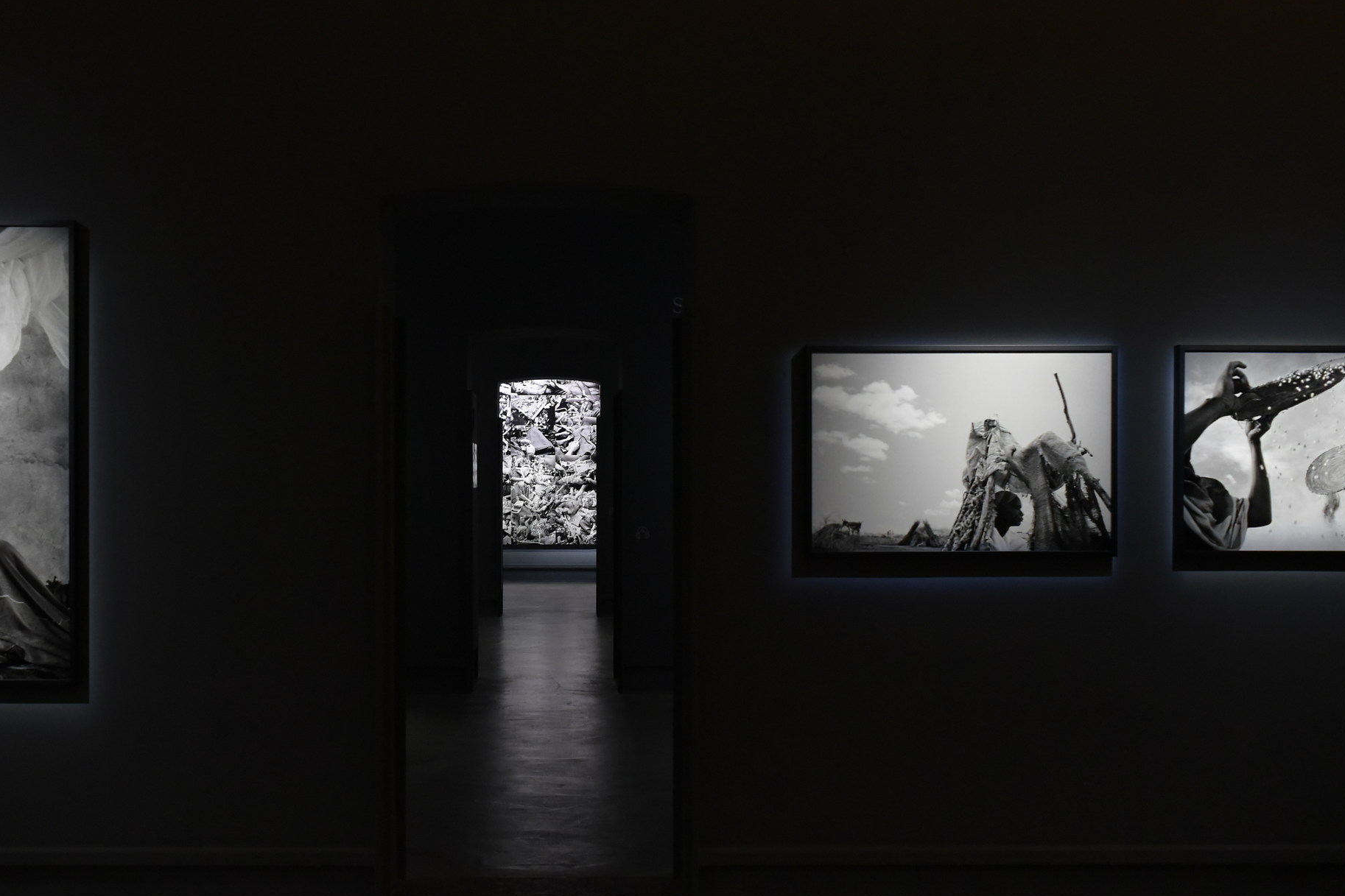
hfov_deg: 42.5
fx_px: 1718
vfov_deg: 29.2
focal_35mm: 46
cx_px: 541
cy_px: 498
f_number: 5
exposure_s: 1/60
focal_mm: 35
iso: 2500
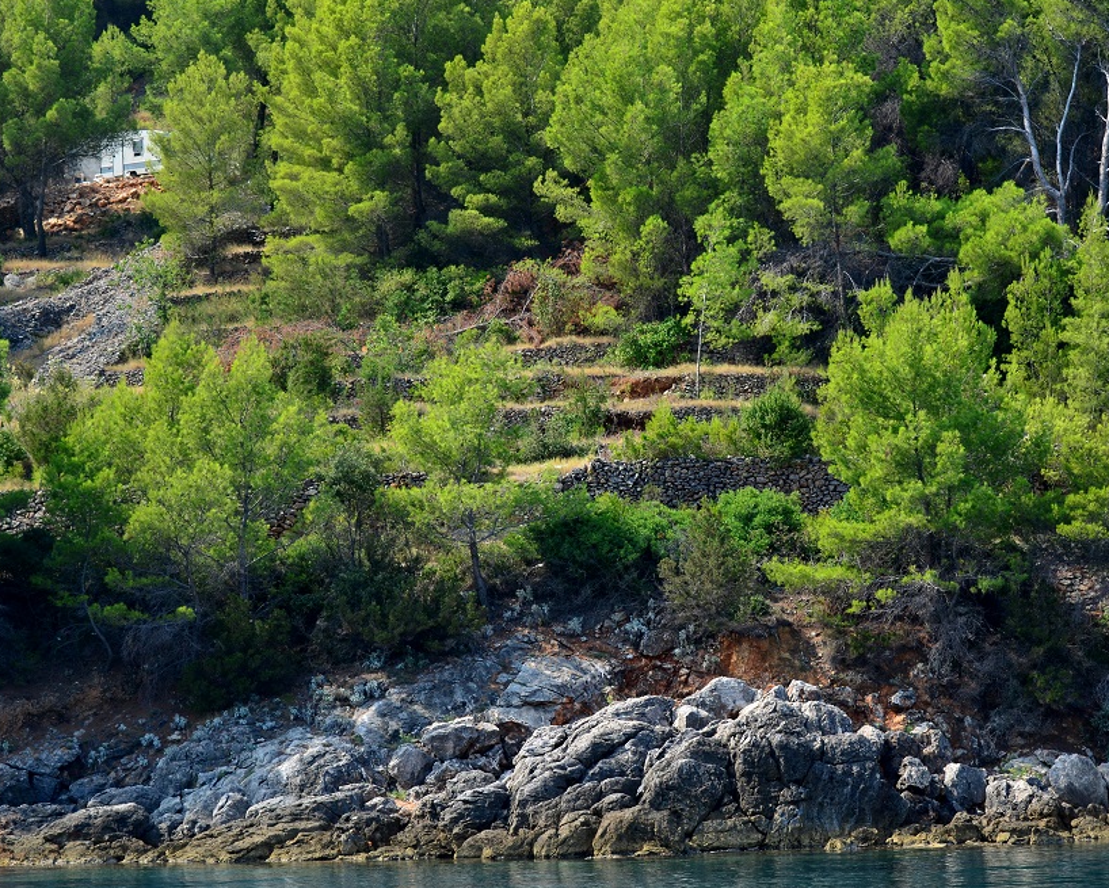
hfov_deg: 16.0
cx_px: 638
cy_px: 447
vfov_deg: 12.9
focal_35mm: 120
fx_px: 3940
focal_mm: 70
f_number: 5.6
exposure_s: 1/1000
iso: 400
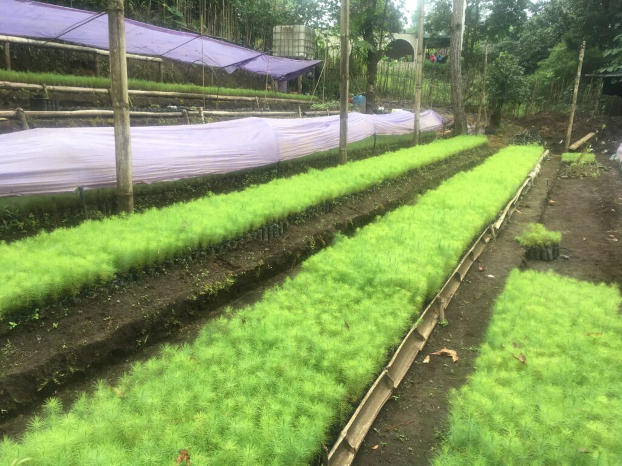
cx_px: 311
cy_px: 233
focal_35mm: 29
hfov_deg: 61.7
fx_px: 521
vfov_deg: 48.2
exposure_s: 1/120
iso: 40
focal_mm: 4.15
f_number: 2.2
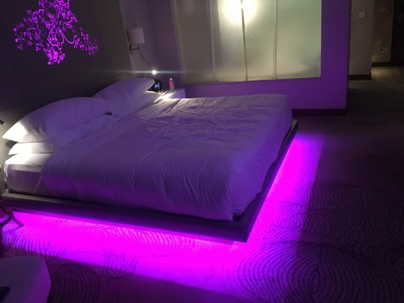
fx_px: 338
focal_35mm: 29
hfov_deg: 61.7
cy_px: 152
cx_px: 202
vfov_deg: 48.2
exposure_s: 1/17
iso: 250
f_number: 2.2
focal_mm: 4.15
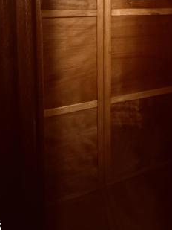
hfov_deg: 46.3
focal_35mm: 29
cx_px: 132
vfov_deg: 51.8
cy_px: 10
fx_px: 192
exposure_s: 1/30
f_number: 2.2
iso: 2000
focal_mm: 2.22
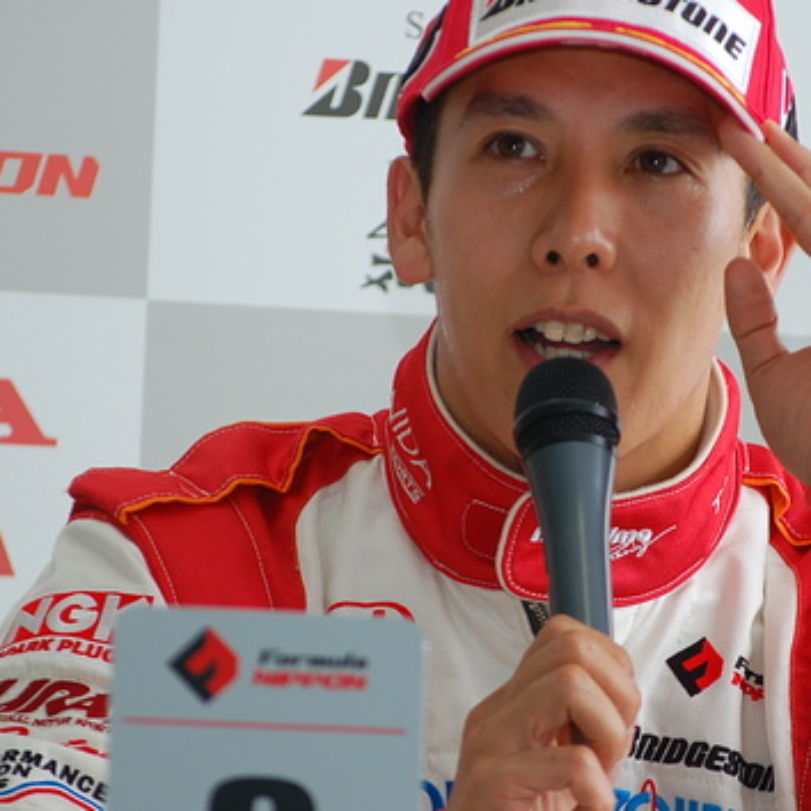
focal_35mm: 273
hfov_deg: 6.4
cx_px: 506
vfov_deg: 6.4
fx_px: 7233
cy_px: 403
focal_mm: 105
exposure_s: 1/90
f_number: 4.8
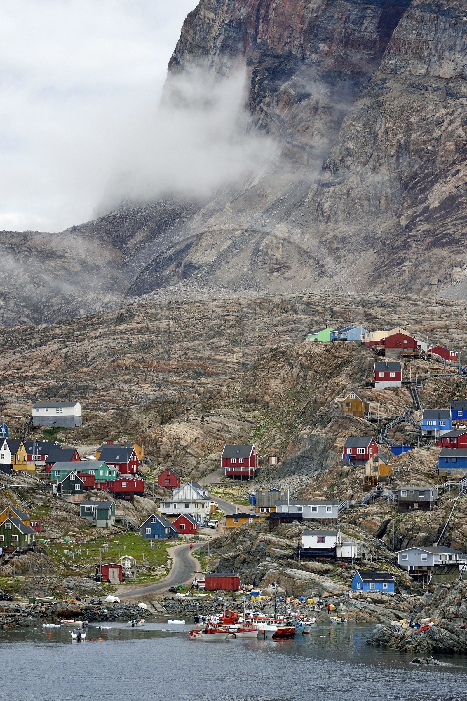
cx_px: 234
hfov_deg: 9.1
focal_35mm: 150
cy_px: 350
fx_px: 2921
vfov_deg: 13.7
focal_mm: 150
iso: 400
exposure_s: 1/320
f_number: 9
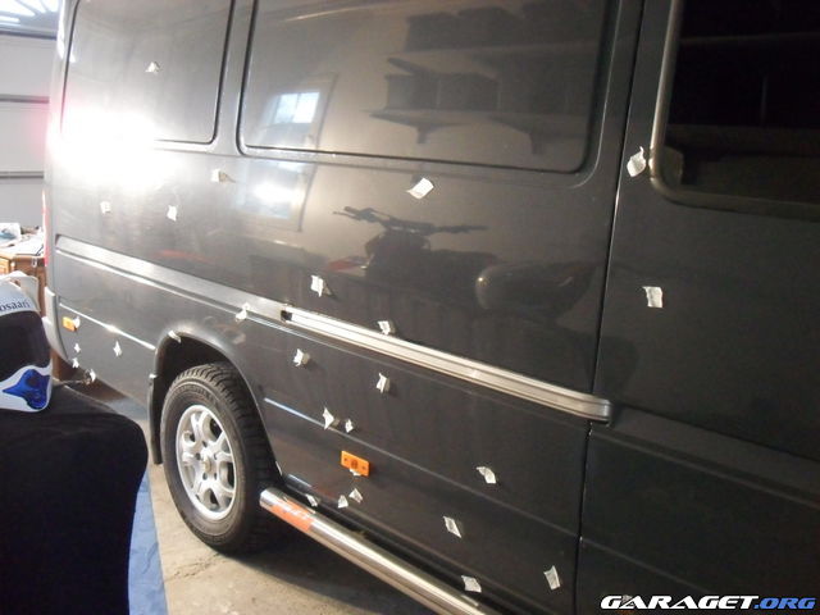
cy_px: 308
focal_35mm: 35
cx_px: 410
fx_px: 829
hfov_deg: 52.6
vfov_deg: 40.7
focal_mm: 6.2
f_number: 2.8
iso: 640
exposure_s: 1/30
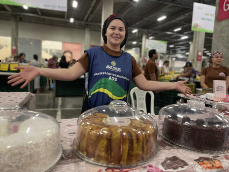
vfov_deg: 53.1
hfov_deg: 67.3
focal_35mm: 26
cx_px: 114
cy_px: 86
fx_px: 172
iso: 640
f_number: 1.6
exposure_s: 1/30
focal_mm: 4.2
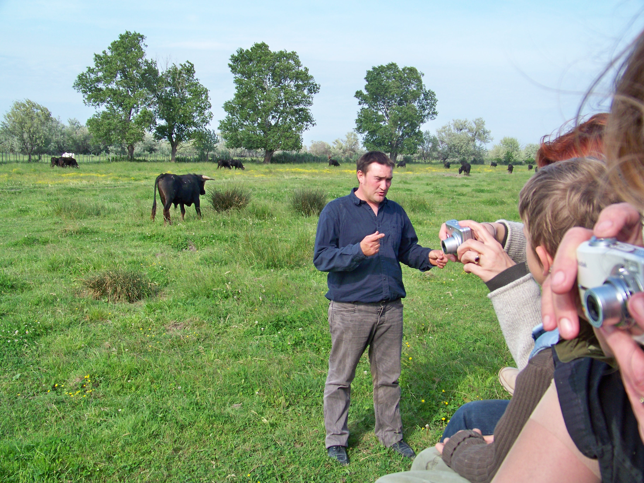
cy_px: 242
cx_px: 322
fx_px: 688
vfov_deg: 38.7
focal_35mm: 37
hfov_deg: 50.1
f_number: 2.8
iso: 64
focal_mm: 6.75
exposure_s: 1/640
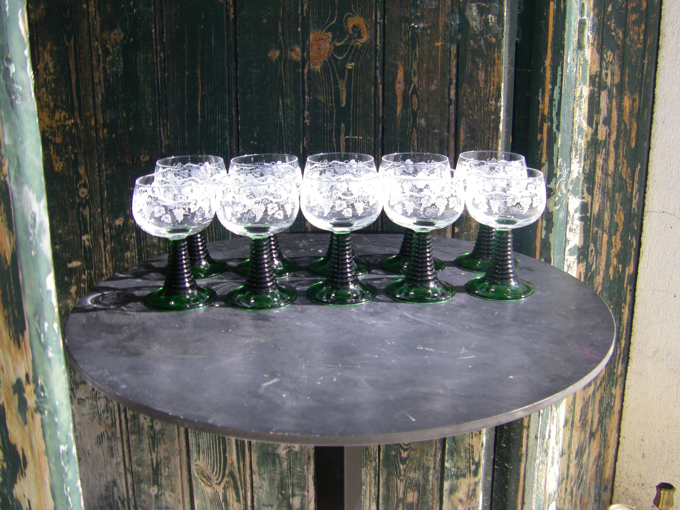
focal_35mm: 41
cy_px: 263
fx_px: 805
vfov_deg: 35.1
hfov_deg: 45.8
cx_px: 359
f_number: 3.5
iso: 64
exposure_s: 1/200
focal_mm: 6.3
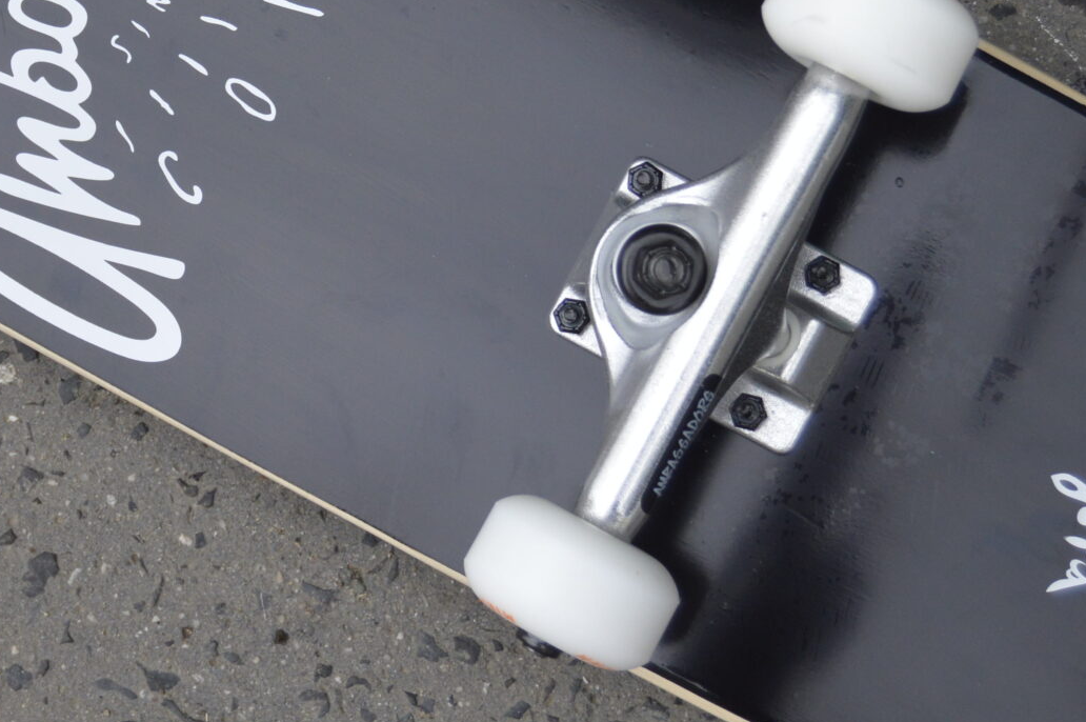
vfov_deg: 10.4
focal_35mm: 130
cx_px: 120
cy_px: 16
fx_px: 3925
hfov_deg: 15.6
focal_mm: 35
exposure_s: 1/800
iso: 400
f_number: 4.5
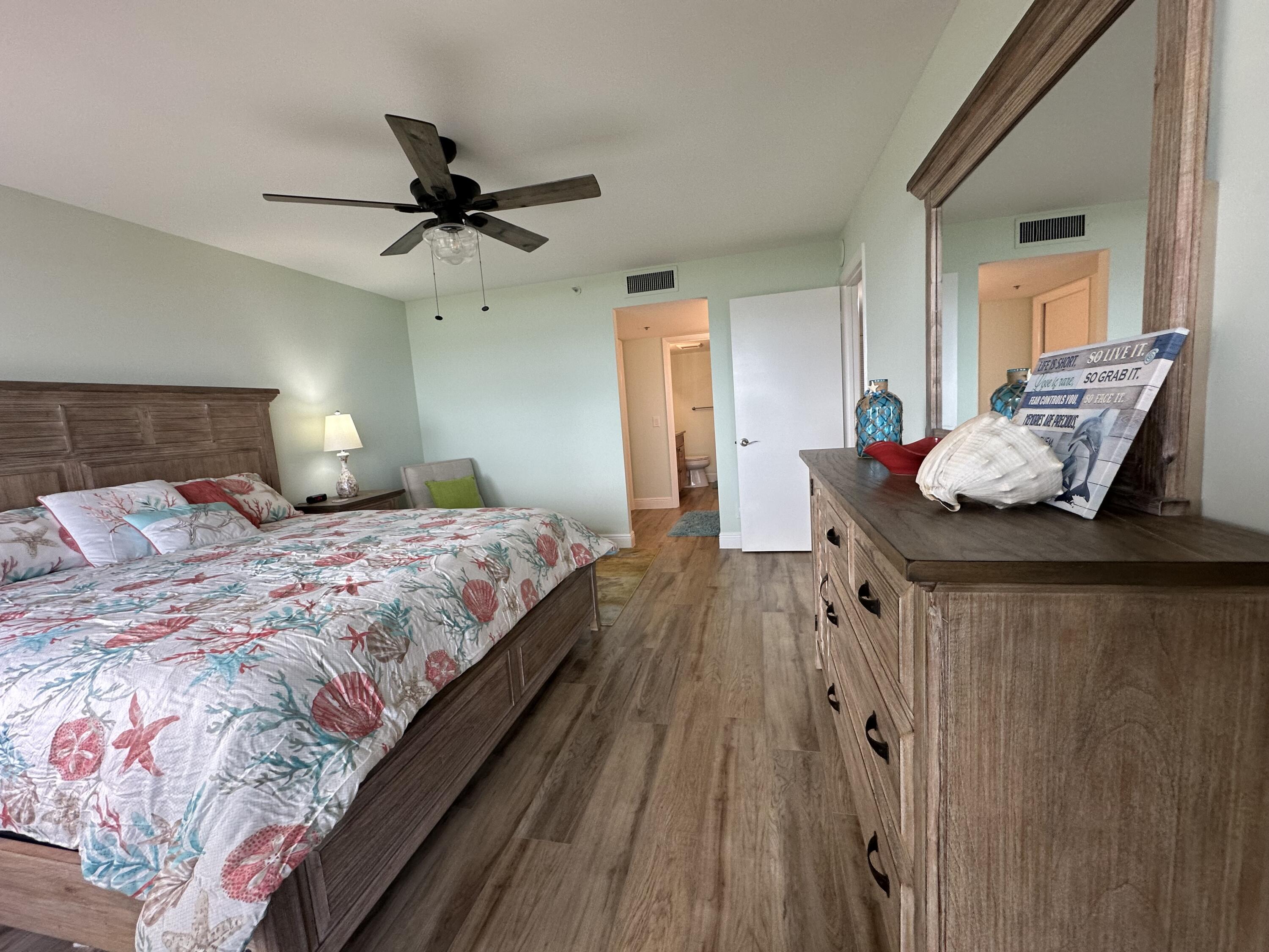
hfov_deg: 102.1
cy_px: 476
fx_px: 513
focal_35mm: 14
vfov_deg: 85.7
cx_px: 634
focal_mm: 2.22
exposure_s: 1/120
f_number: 2.2
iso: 125
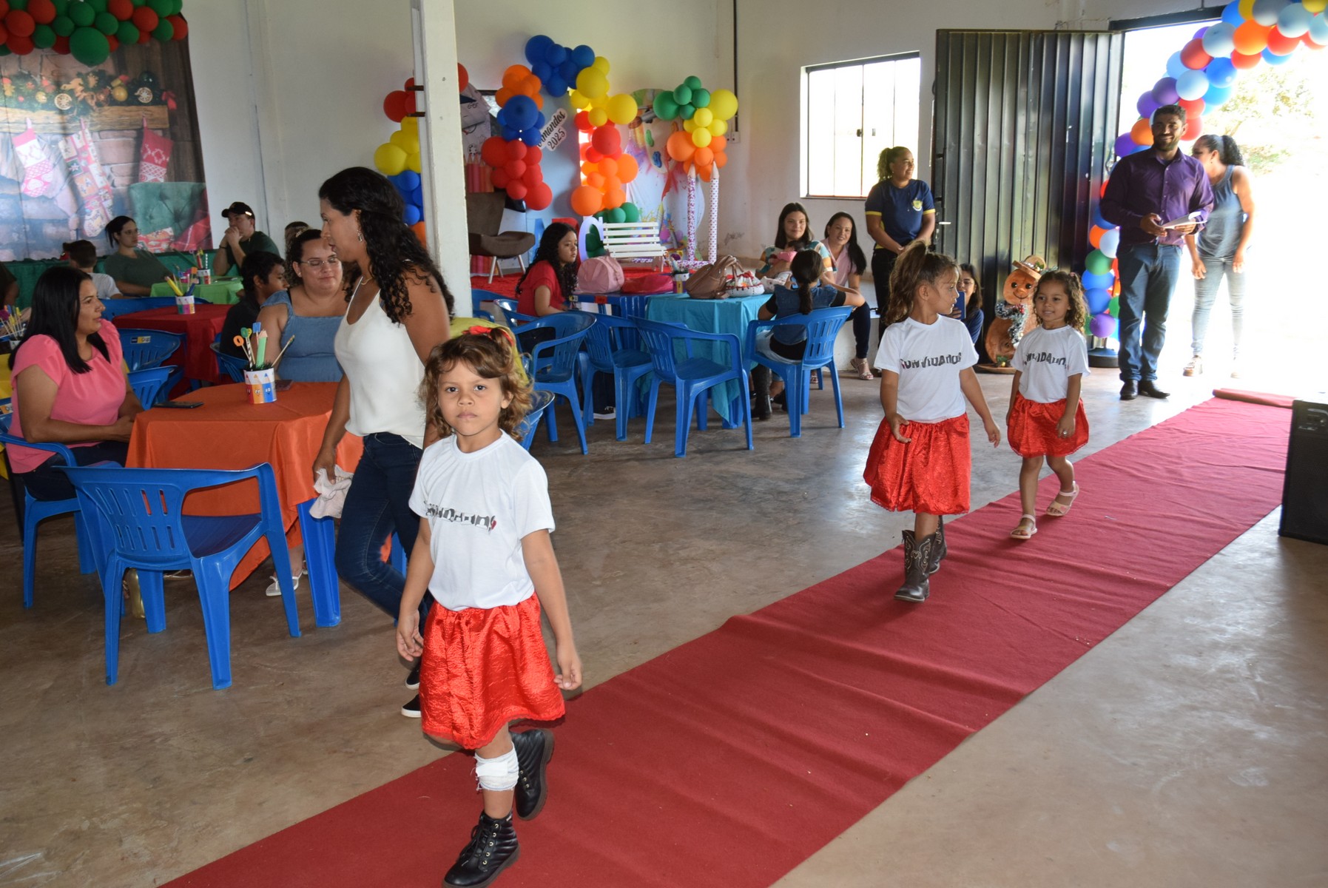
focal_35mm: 33
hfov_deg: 57.2
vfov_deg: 40.0
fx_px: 1218
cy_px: 444
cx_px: 664
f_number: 5.6
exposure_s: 1/125
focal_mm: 22
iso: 800
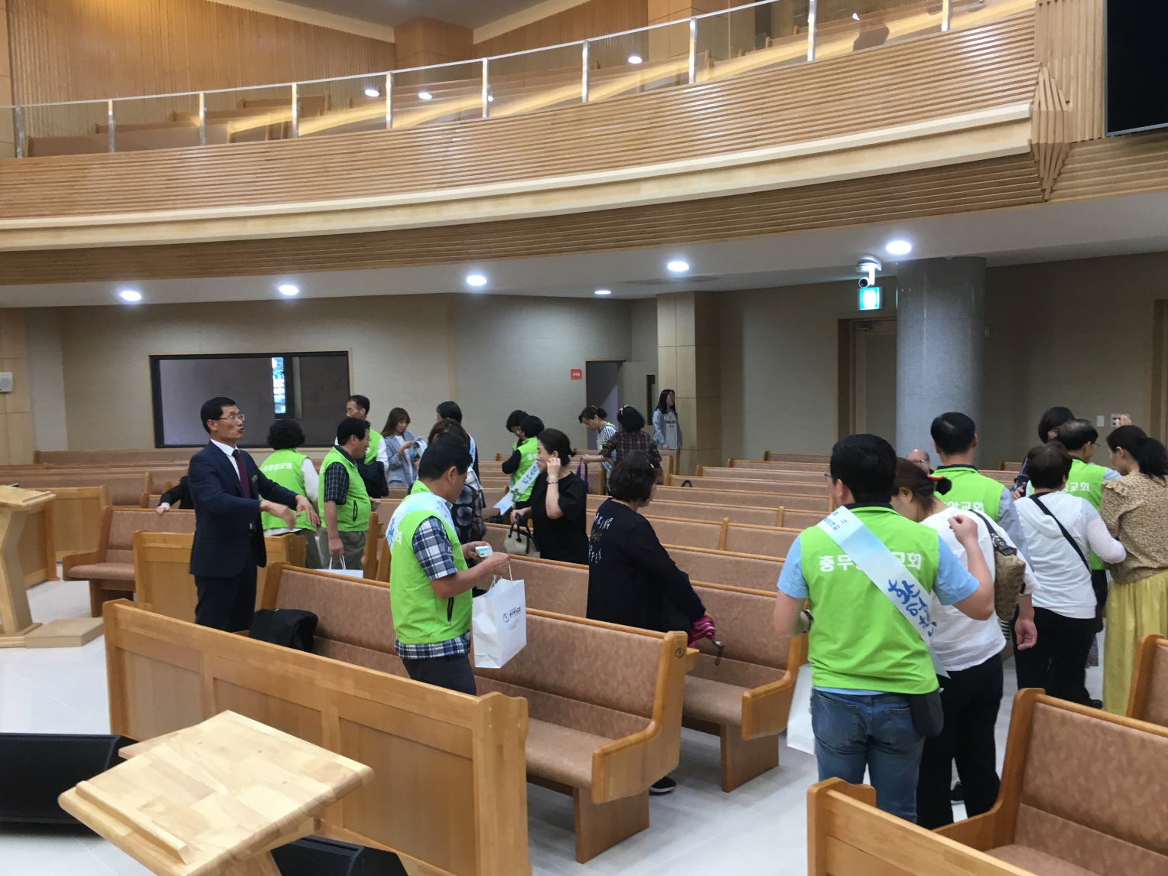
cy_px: 456
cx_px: 617
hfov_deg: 58.3
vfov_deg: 45.4
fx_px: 1046
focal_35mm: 31
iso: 64
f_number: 2.2
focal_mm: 4.15
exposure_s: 1/30
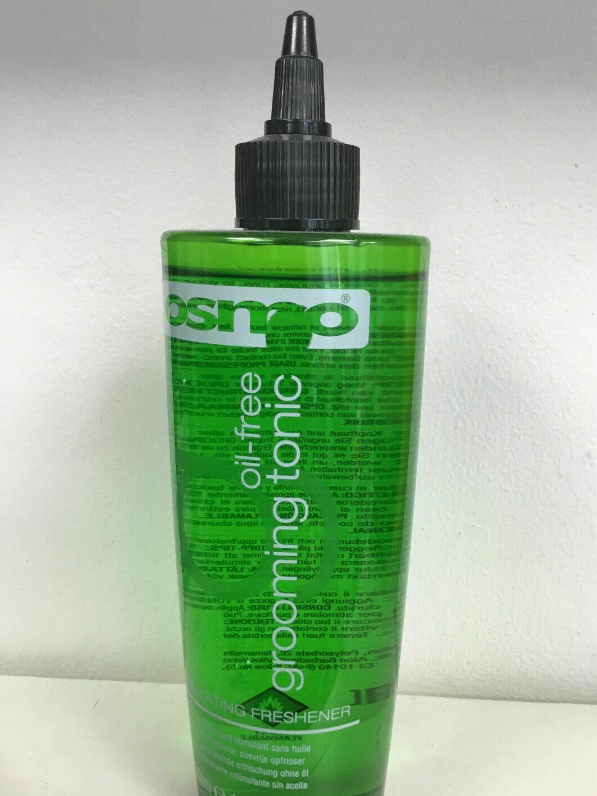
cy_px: 433
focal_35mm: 35
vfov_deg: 52.6
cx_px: 329
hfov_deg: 40.7
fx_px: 805
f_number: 2.4
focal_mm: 3.3
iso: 64
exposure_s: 1/33
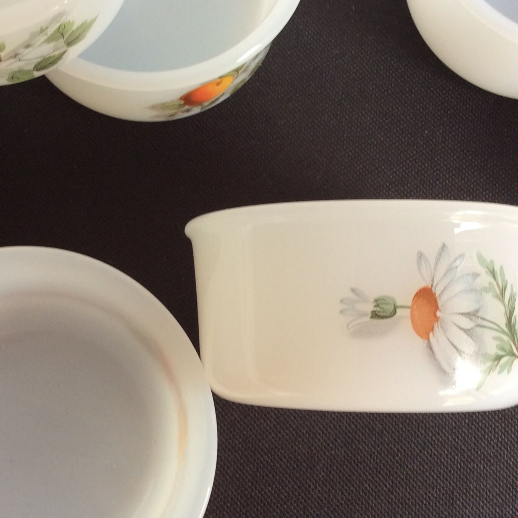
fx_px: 914
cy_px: 265
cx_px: 215
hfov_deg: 31.6
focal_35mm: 54
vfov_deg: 31.6
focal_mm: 3.3
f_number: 2.4
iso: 40
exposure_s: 1/33
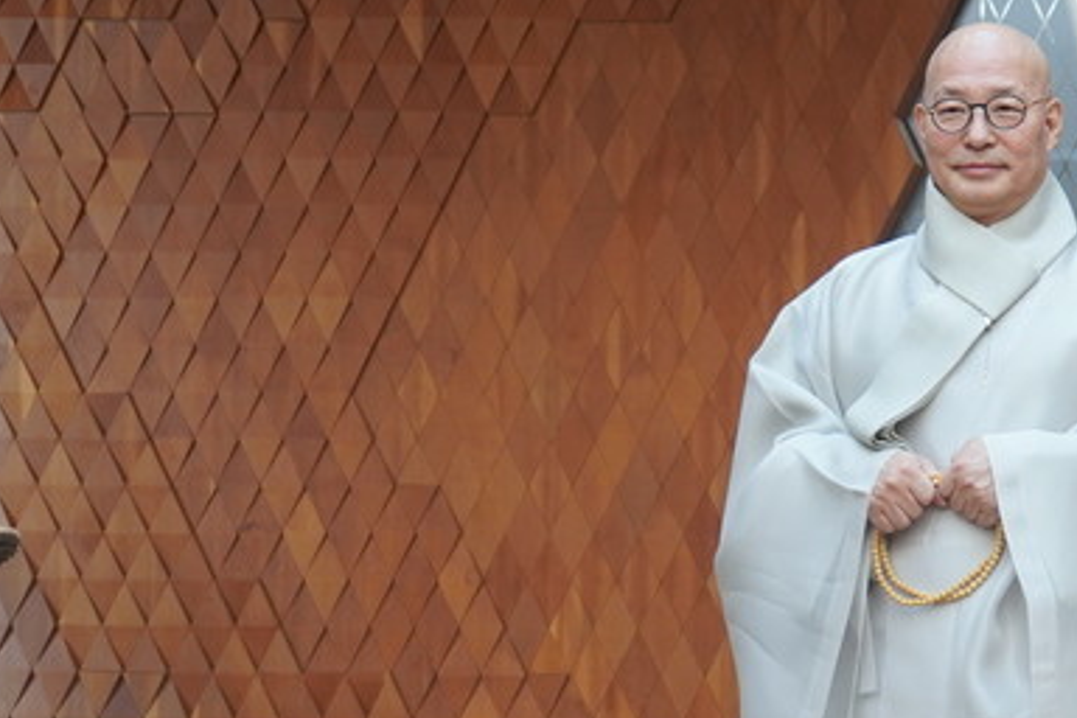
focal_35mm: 146
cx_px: 1212
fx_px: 4375
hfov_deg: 13.7
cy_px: 553
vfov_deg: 9.4
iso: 800
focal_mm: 39
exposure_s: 1/160
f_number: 4.5
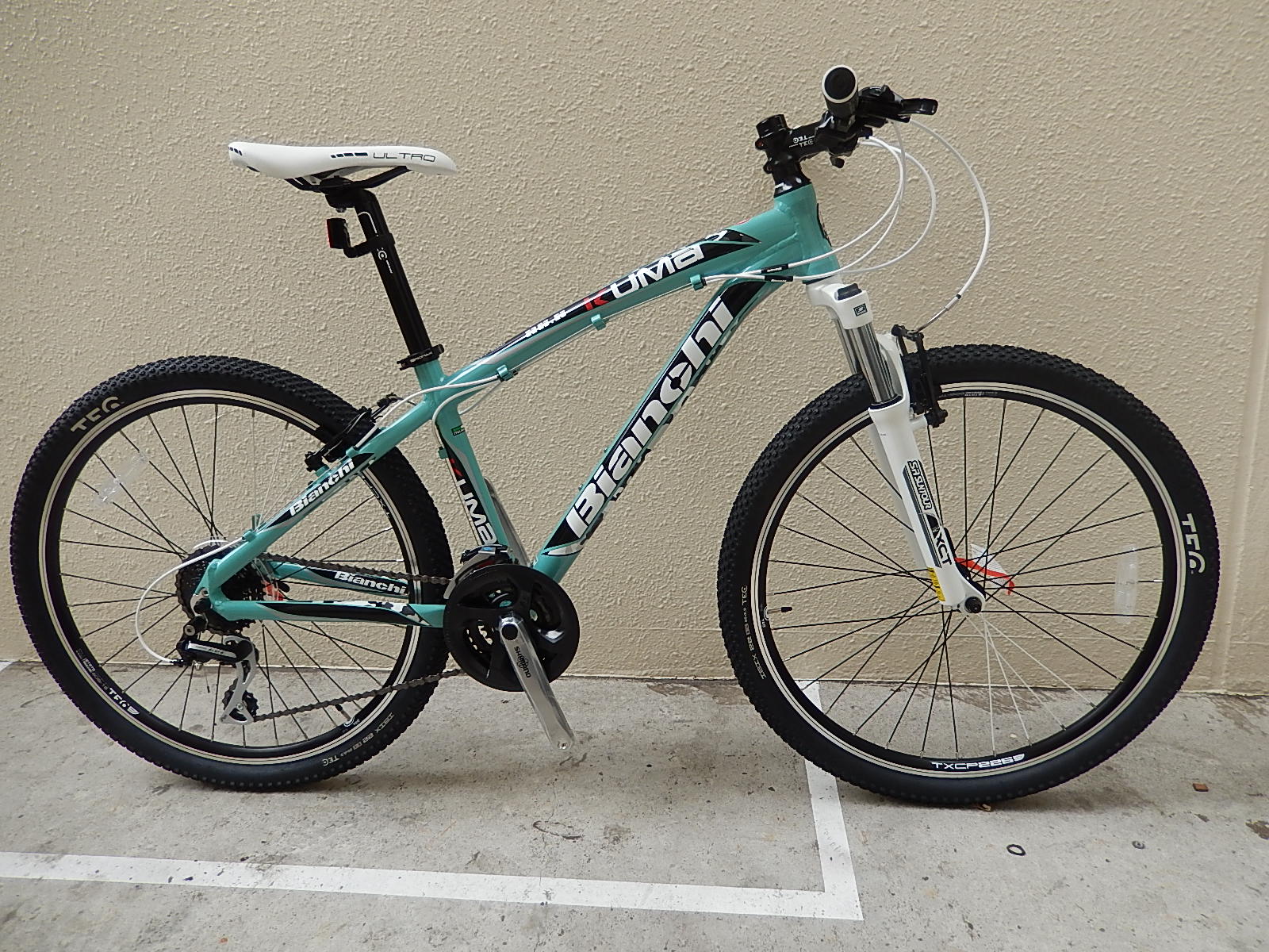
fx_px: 916
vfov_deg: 54.9
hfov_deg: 69.4
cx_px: 634
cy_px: 476
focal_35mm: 25
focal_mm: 4.5
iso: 125
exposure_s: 1/100
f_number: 3.4
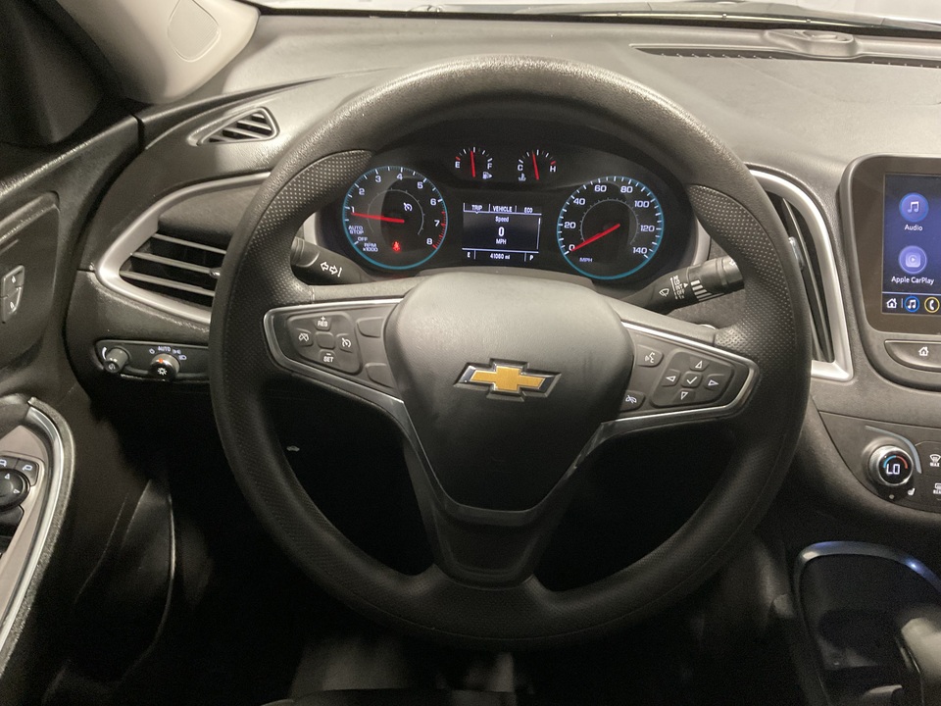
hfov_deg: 61.7
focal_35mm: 29
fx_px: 788
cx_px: 470
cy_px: 353
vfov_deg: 48.2
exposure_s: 1/30
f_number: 1.8
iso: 500
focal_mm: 3
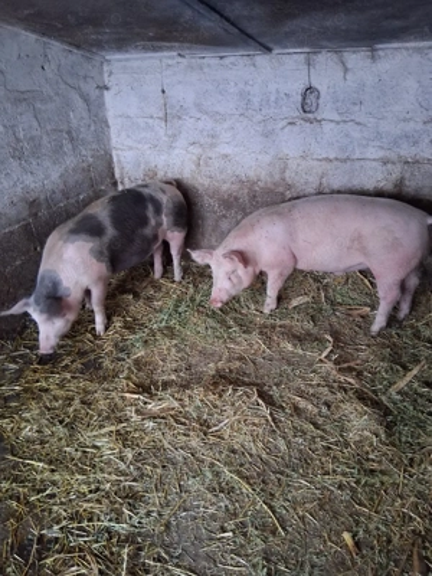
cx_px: 216
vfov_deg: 67.3
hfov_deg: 53.1
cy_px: 288
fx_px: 433
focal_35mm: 26
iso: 1000
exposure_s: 1/20
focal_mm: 3.98
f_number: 1.8
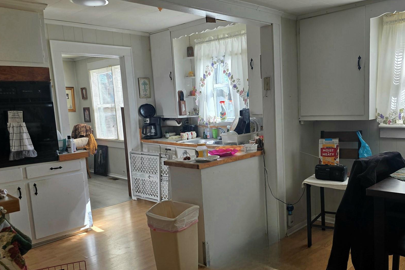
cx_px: 231
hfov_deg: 60.0
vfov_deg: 42.3
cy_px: 151
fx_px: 349
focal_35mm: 31
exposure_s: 1/182
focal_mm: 6.3
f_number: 1.7
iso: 32
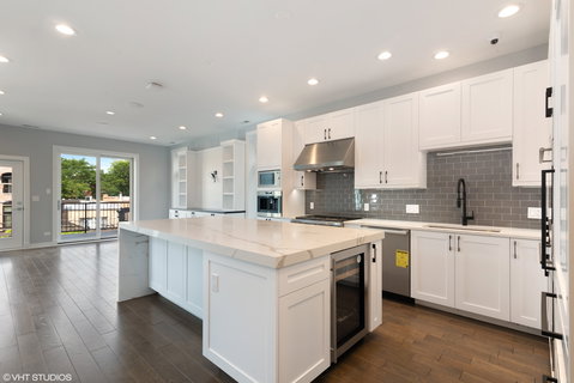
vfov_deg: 73.8
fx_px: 255
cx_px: 287
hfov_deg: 96.7
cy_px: 192
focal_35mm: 16
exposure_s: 1/6
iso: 200
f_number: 8
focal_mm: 16
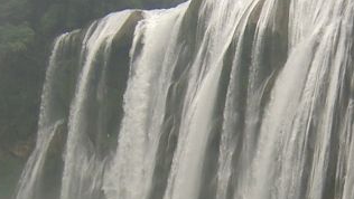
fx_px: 1127
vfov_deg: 10.0
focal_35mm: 120
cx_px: 278
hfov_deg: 17.7
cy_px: 231
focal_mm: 5.6
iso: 50
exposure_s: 1/250
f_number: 2.8
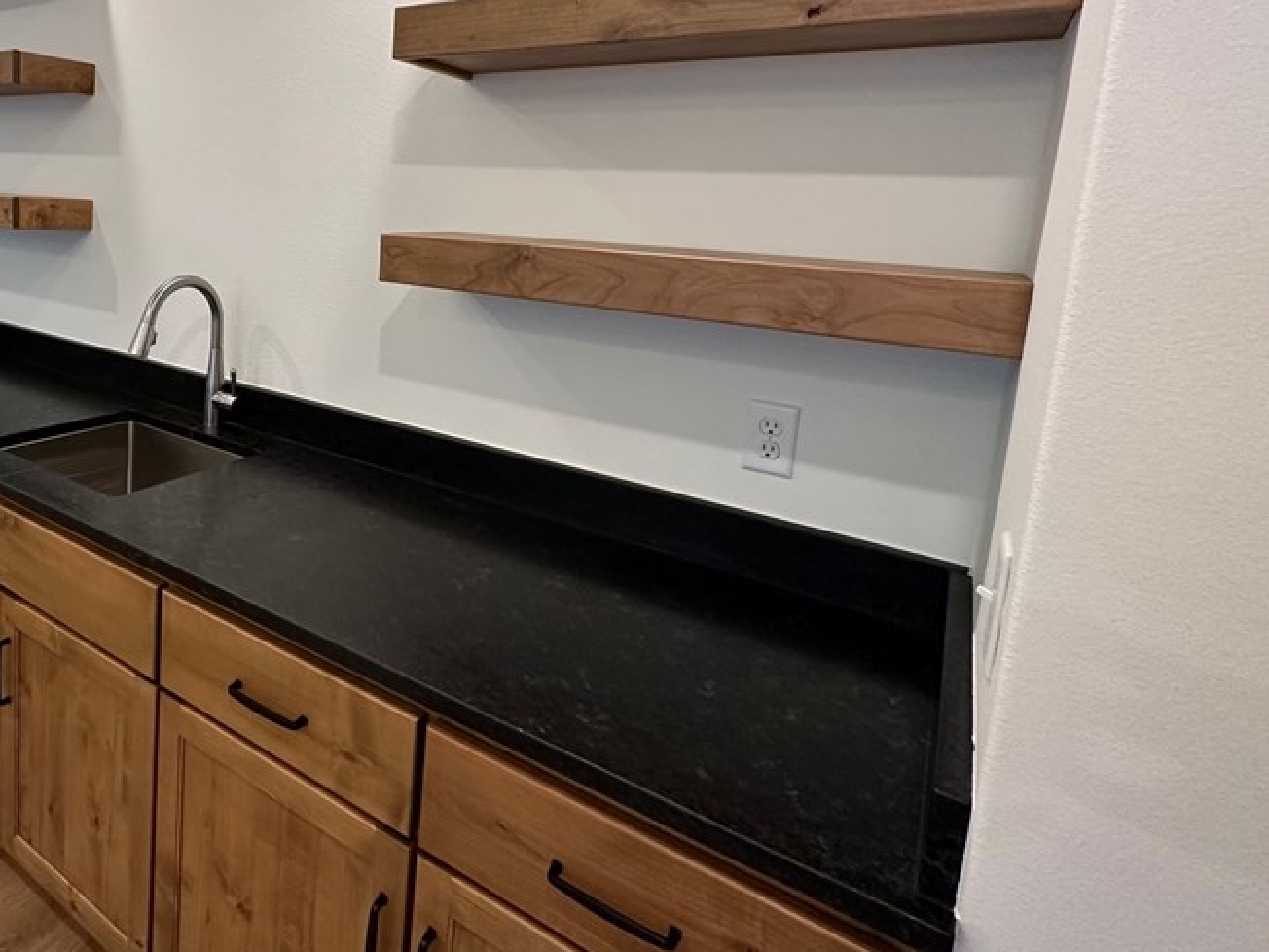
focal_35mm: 22
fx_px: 807
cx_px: 358
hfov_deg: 72.4
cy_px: 306
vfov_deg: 59.5
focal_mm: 2.22
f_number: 2.2
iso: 250
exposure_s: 1/120
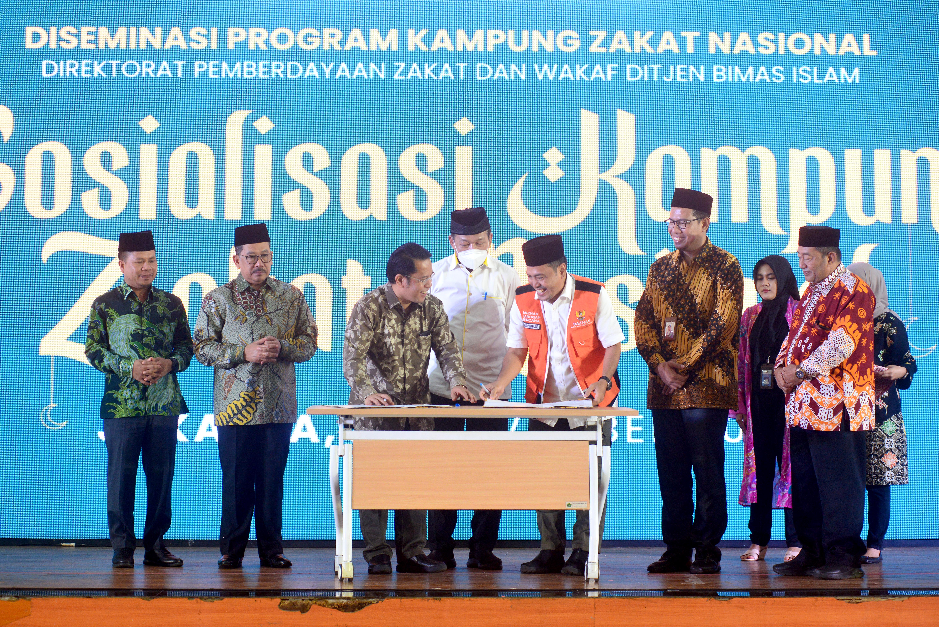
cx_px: 470
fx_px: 2087
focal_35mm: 80
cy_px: 314
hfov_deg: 25.4
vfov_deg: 17.1
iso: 2500
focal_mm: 80
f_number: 6.3
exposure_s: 1/100
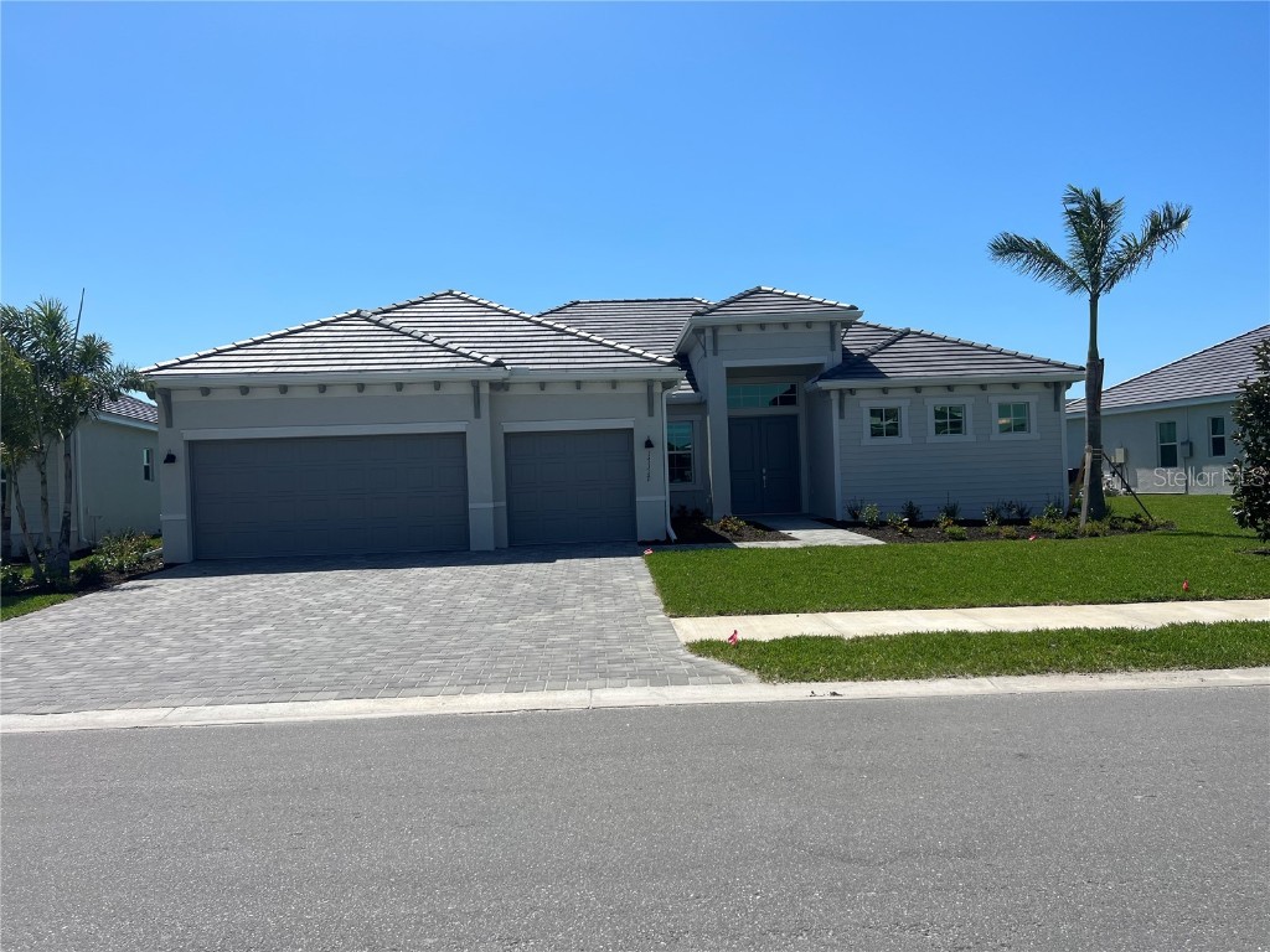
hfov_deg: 67.3
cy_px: 476
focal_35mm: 26
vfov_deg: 53.1
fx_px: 954
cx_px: 635
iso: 50
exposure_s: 1/6211
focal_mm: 5.7
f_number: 1.5
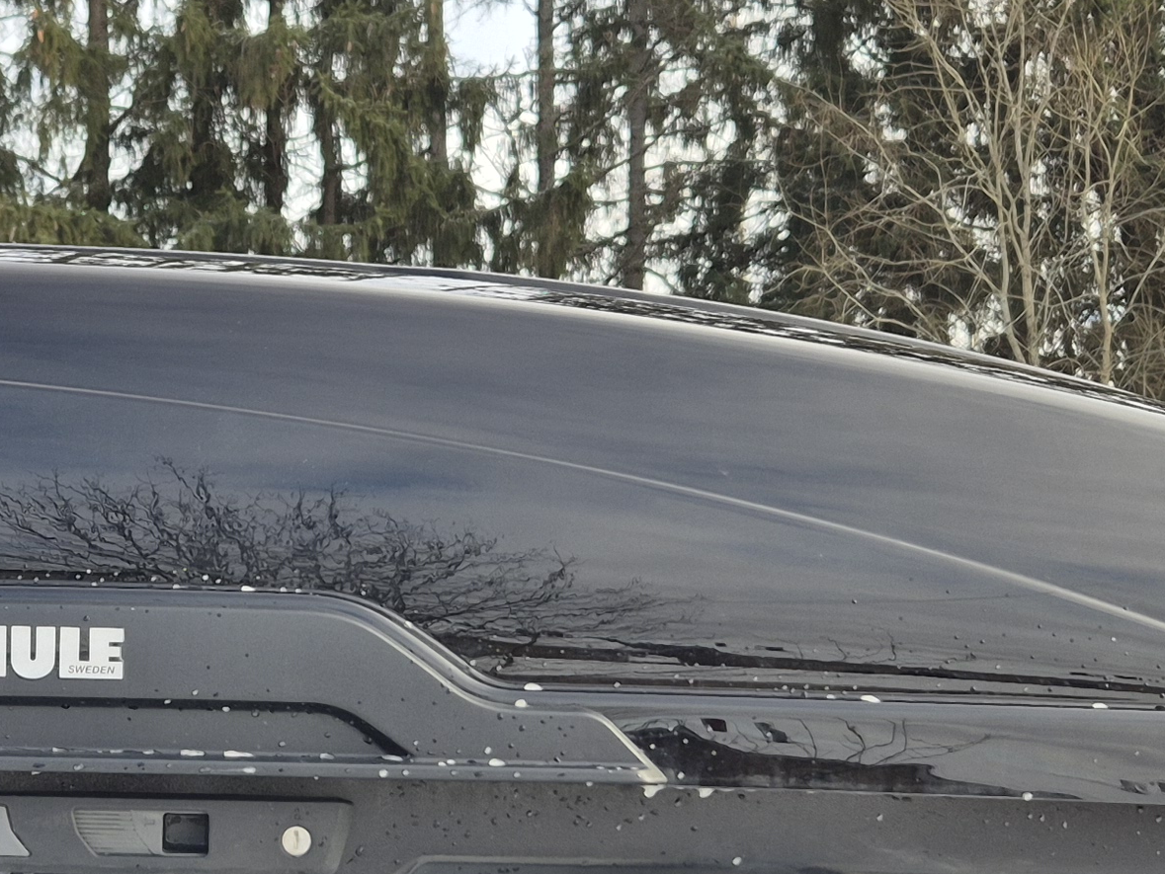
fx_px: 2626
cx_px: 69
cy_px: 553
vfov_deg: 18.9
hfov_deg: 24.2
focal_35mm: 78
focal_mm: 5.4
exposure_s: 1/530
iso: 25
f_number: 1.8
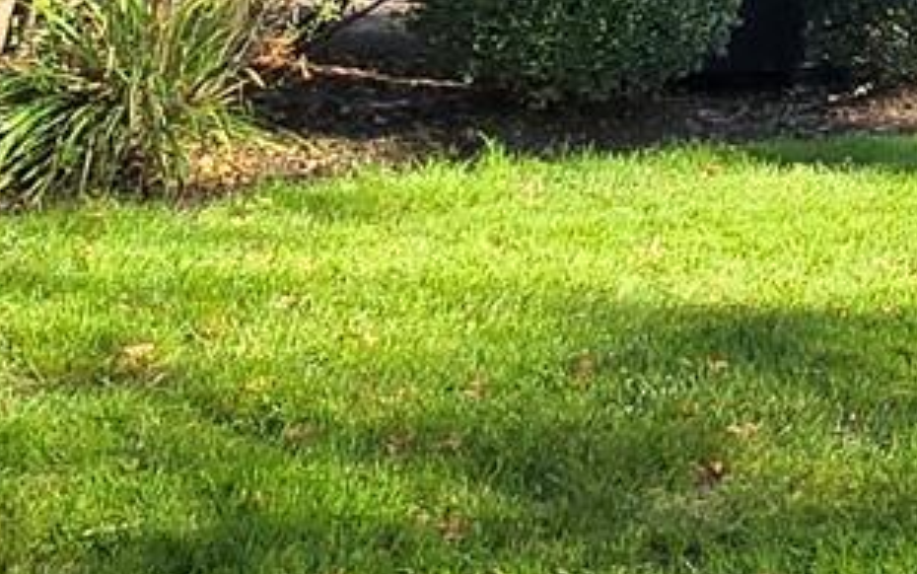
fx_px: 2275
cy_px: -358
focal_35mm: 91
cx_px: 1515
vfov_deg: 13.3
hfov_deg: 18.9
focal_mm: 2.2
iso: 50
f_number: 2.2
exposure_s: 1/575
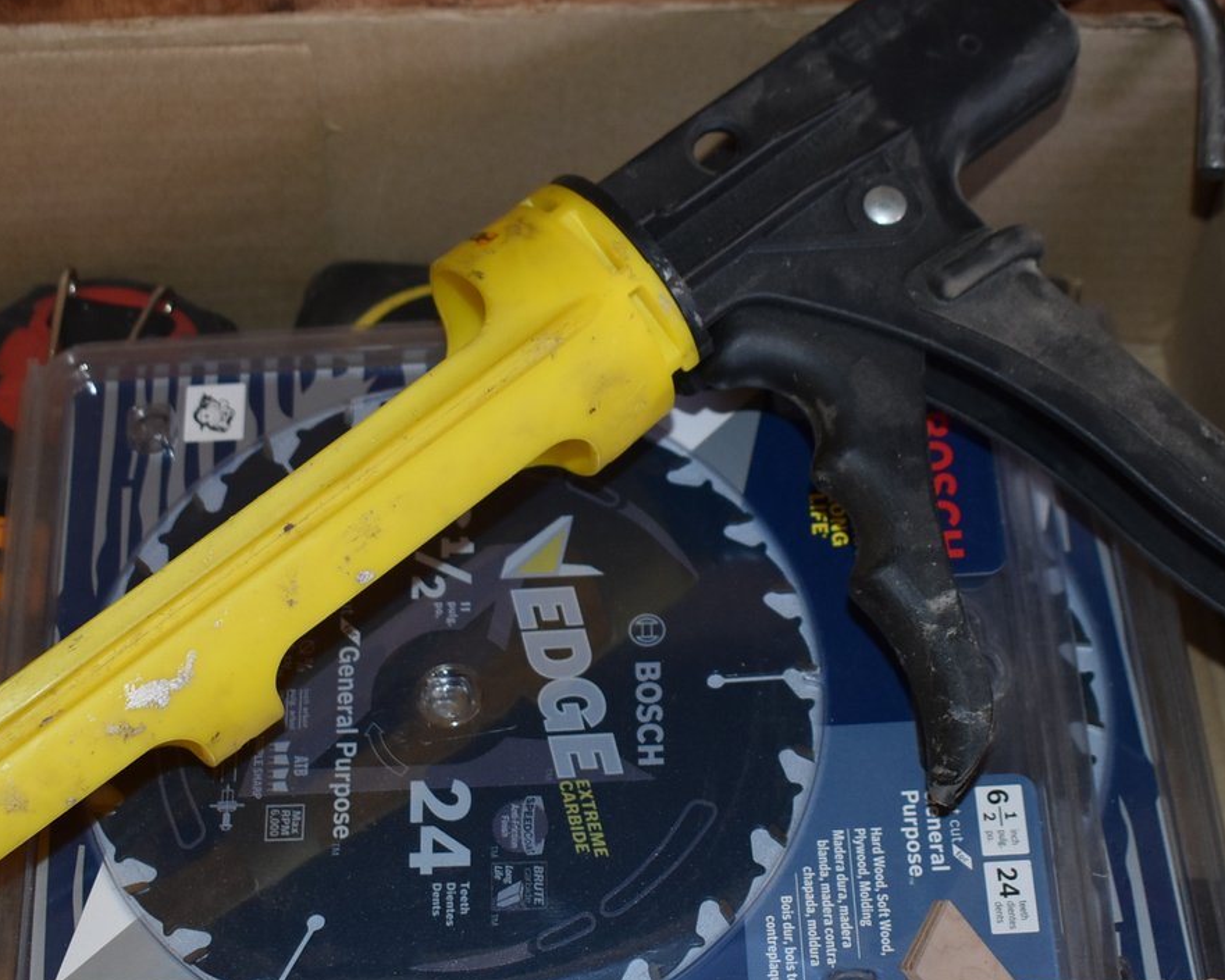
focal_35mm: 68
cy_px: 576
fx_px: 2462
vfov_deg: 22.5
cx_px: 616
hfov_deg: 27.9
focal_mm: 25
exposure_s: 1/125
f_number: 4
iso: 500
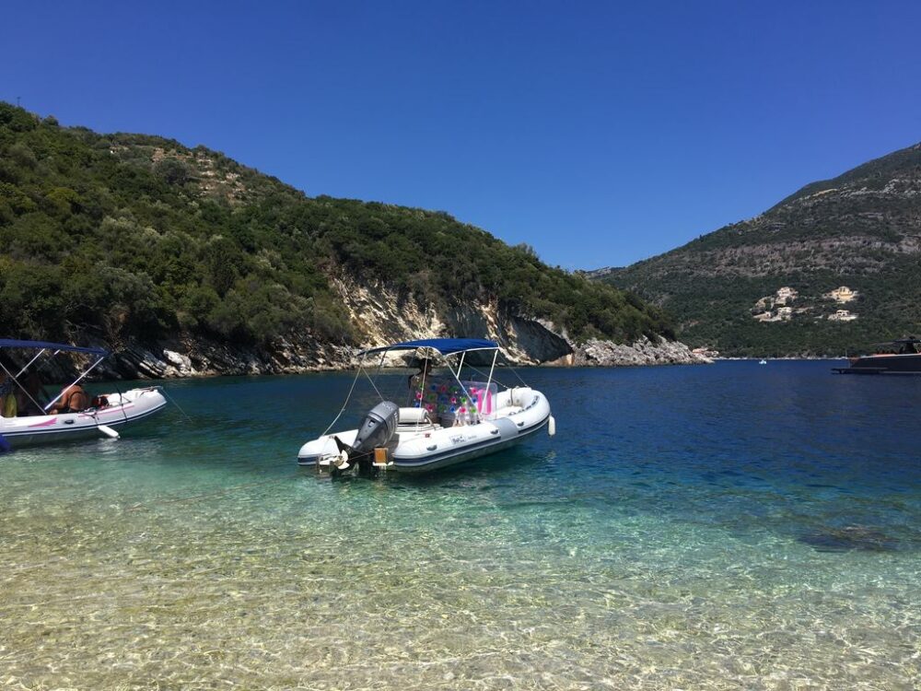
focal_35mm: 29
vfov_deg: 48.2
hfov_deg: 61.7
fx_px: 772
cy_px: 346
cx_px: 460
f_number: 2.2
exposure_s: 1/1326
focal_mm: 4.15
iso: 25
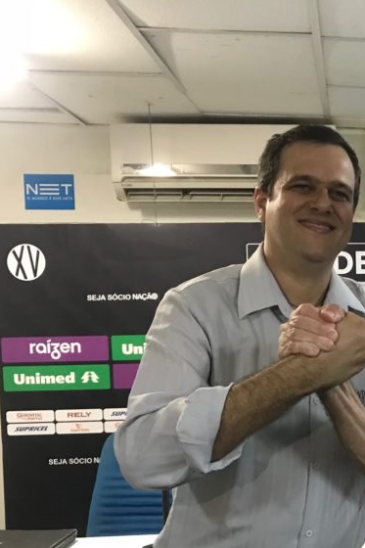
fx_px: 791
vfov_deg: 37.8
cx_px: 446
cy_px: 364
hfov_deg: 23.6
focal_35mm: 52
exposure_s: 1/15
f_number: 1.8
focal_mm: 3.99
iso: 80
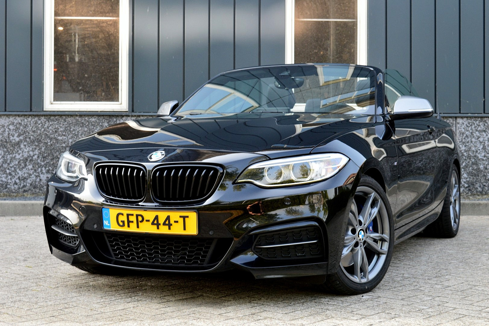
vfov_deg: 23.8
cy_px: 163
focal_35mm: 57
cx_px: 244
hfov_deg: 35.1
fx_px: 774
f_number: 8
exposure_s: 1/80
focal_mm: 38
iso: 400
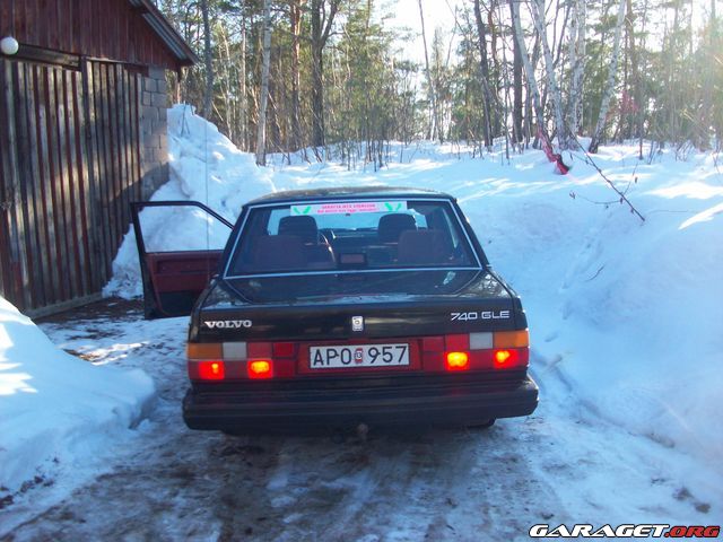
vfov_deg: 41.8
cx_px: 362
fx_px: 710
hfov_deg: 54.0
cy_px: 271
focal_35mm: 34
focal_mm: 5.7
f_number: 2.8
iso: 80
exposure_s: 1/203
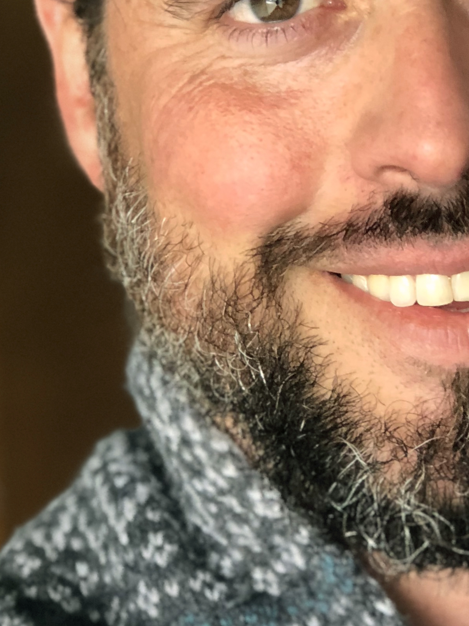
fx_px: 2584
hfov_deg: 10.3
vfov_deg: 13.8
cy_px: 211
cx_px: 373
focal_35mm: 143
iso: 160
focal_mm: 6.6
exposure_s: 1/60
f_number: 2.8
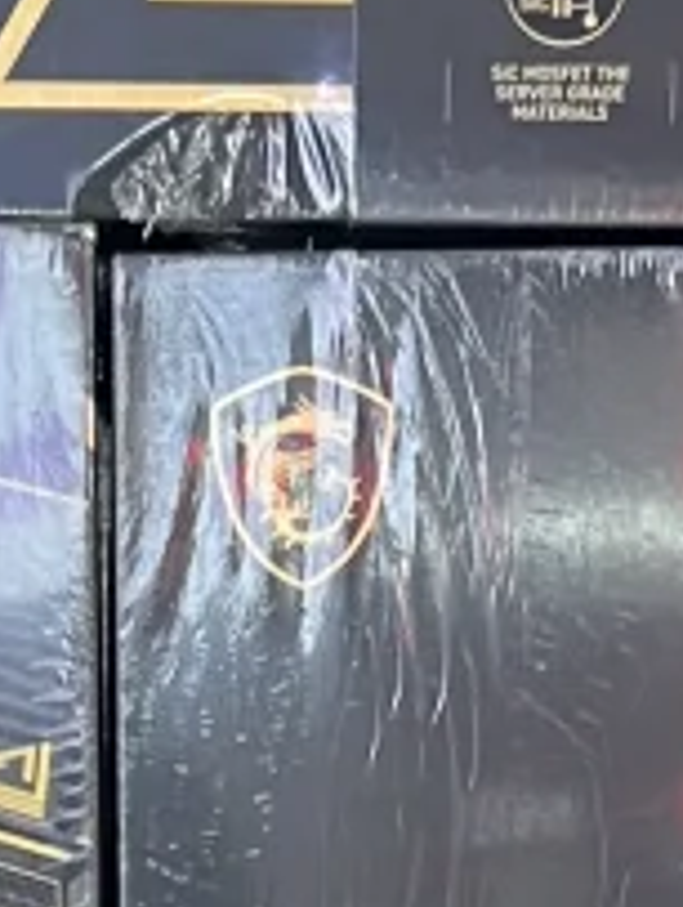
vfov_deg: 10.3
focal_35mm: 184
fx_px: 4825
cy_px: 1501
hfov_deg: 8.1
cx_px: 80
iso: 100
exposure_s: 1/50
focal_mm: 5.7
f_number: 1.5
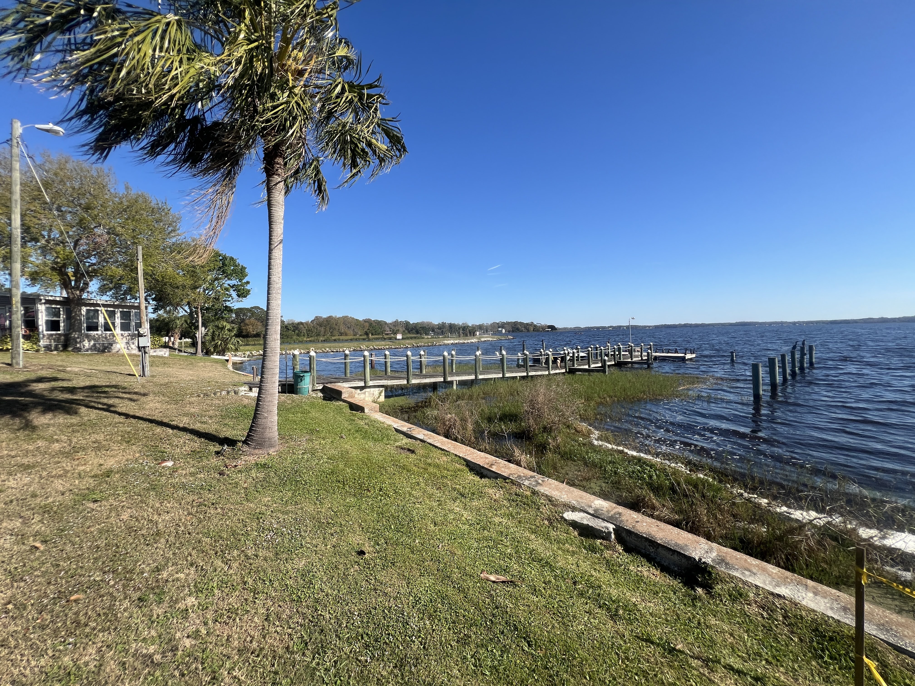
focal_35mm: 13
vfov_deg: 89.9
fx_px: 344
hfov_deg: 106.2
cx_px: 458
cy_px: 343
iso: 32
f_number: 1.8
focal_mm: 1.57
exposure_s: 1/1623
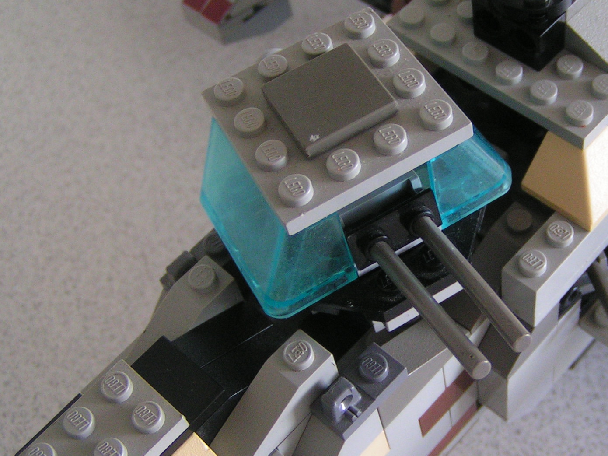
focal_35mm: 56
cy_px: 242
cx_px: 419
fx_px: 983
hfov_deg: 34.0
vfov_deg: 26.1
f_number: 2.8
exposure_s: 1/40
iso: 160
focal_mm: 5.8
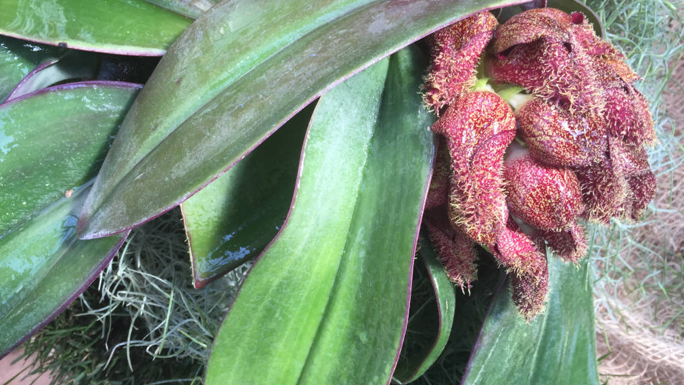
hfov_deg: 61.0
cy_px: 194
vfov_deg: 36.7
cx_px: 345
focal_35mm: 32
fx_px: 580
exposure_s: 1/60
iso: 40
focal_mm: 4.15
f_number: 2.2
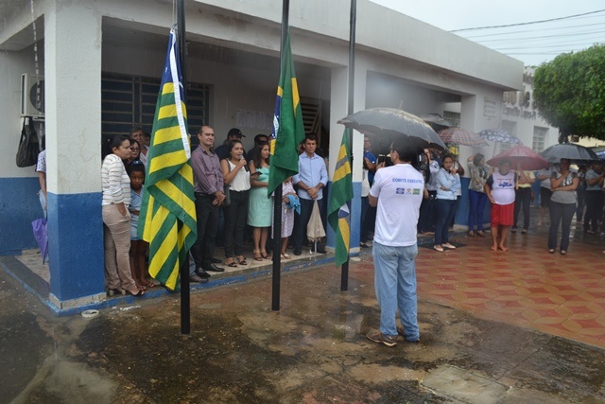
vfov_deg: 48.0
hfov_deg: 67.4
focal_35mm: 27
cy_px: 202
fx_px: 454
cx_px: 302
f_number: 5.6
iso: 140
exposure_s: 1/125
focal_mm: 18
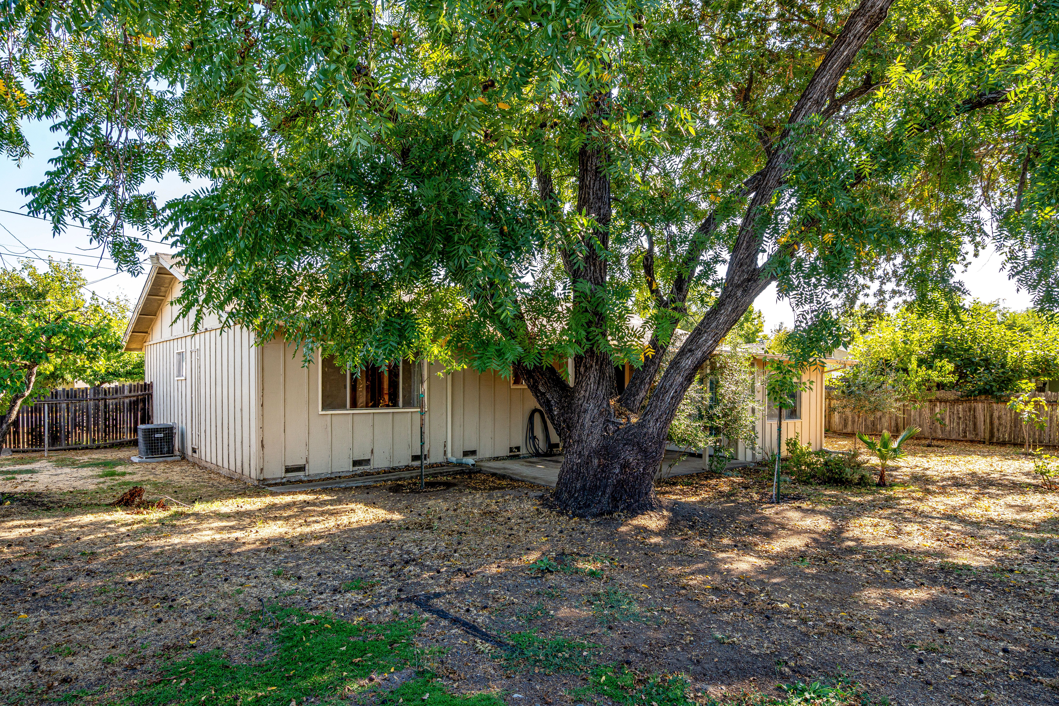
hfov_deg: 84.0
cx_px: 530
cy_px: 353
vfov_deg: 61.9
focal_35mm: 20
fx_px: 588
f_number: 11
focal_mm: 20
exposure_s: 1/40
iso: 320
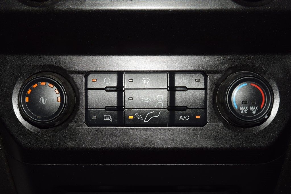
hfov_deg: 29.2
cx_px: 146
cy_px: 97
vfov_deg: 19.7
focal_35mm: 69
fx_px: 558
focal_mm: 46
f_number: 8
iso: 100
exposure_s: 1/60
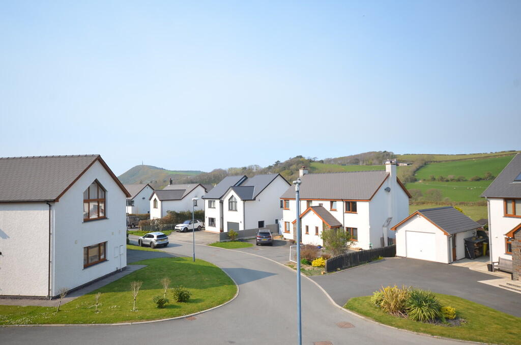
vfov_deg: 50.2
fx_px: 368
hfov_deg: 70.6
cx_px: 260
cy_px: 172
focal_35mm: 26
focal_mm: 17
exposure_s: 1/250
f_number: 8
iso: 140
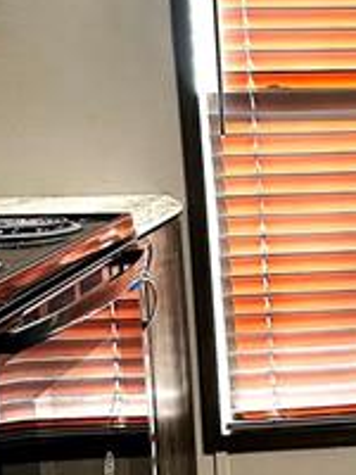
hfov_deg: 14.4
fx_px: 1262
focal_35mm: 92
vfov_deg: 21.3
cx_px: 615
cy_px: 252
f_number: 1.78
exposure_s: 1/60
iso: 250
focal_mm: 6.86
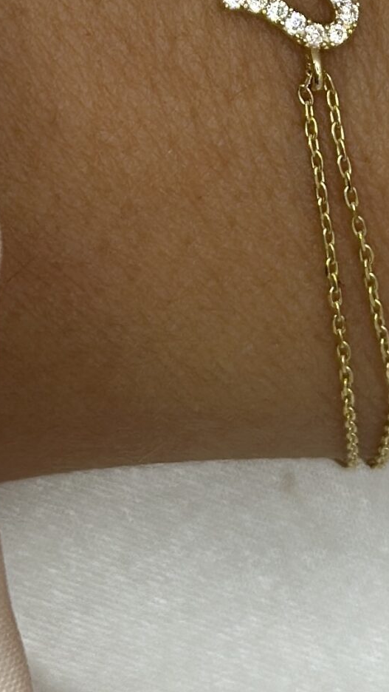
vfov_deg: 14.9
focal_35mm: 143
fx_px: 2620
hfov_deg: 8.5
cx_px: 264
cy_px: 125
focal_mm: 6.86
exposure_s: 1/1019
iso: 80
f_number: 1.78
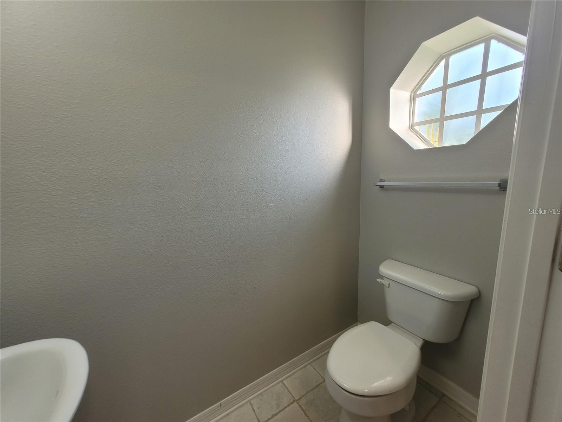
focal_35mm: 13
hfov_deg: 106.2
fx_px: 211
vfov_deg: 89.9
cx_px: 281
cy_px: 211
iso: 50
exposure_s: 1/60
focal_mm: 1.74
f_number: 2.2
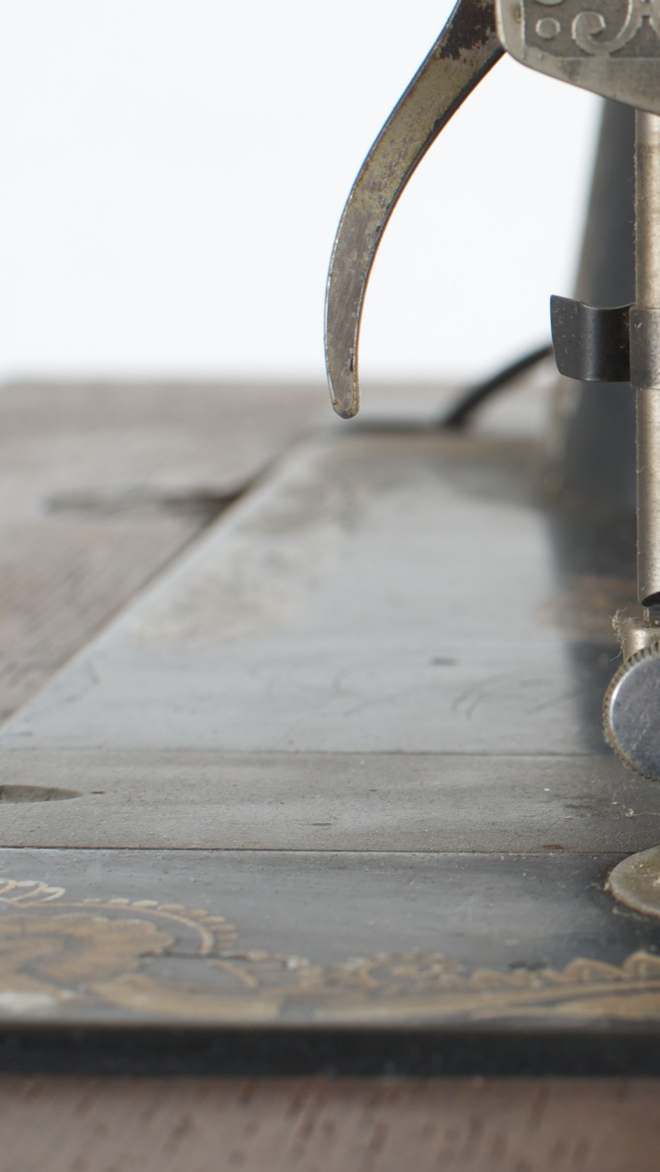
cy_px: 473
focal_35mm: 115
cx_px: 852
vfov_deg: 18.6
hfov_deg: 10.3
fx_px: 3581
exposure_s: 1/125
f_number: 6.3
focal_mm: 35
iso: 100
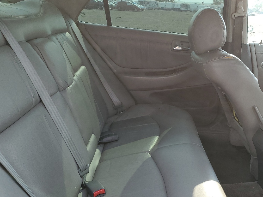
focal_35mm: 38
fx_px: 289
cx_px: 176
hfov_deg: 48.1
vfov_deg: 37.7
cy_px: 110
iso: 50
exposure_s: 1/400
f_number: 1.5
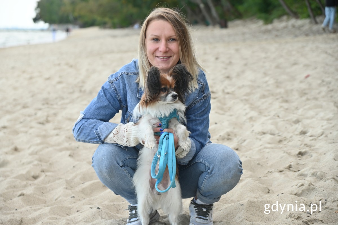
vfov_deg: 13.0
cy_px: 112
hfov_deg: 19.5
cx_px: 169
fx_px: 986
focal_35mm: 105
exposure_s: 1/250
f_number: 4
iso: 180
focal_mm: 70
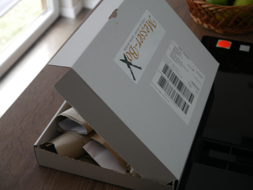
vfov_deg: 23.7
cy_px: 95
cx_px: 126
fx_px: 453
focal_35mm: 62
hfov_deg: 31.2
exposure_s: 1/80
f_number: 5
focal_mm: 31
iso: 500
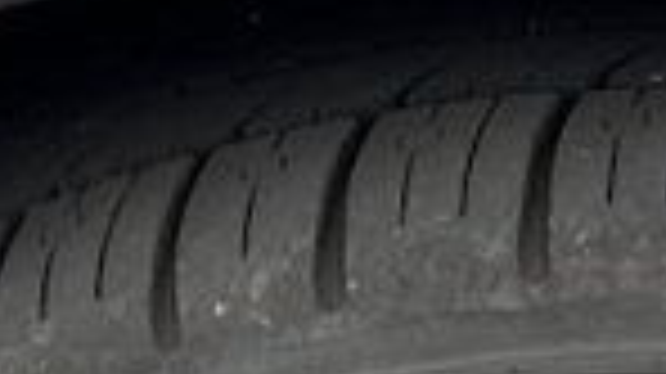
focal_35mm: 196
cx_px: 590
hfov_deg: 10.9
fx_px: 3459
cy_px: 1154
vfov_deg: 5.7
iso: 50
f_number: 1.5
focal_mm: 5.7
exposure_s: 1/709
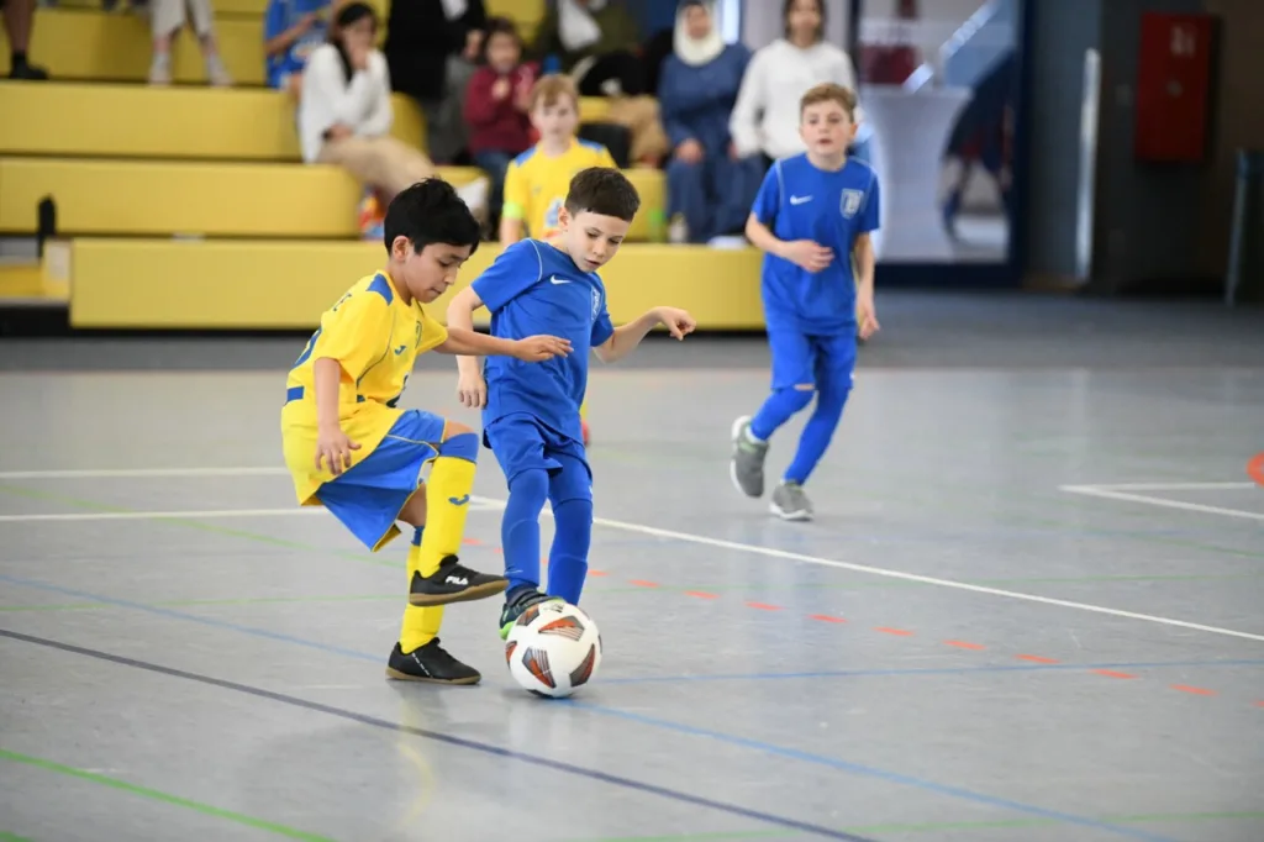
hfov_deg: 12.5
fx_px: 5791
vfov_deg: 8.3
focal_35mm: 165
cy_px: 421
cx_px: 632
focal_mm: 165
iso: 8000
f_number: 2.8
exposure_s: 1/1250
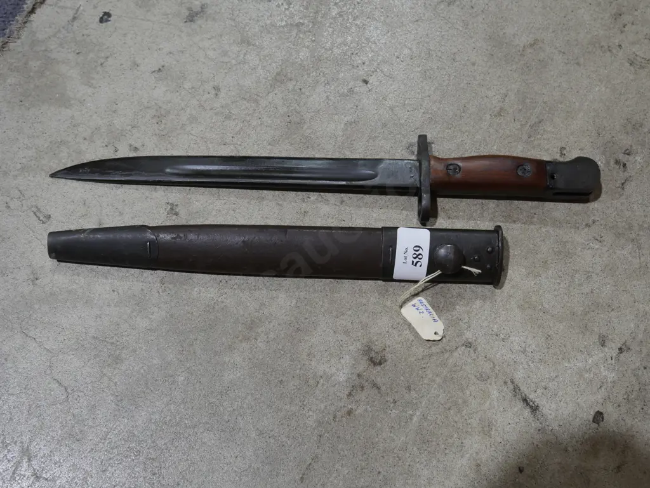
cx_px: 325
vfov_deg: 34.4
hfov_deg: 44.8
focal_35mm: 42
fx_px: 789
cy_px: 244
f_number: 4.6
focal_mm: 21
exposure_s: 1/60
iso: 320
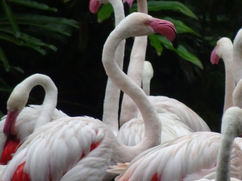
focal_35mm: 1383
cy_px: 71
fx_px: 9669
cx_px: 220
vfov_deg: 1.1
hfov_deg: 1.4
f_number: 6.3
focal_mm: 122.7
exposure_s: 1/250
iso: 800
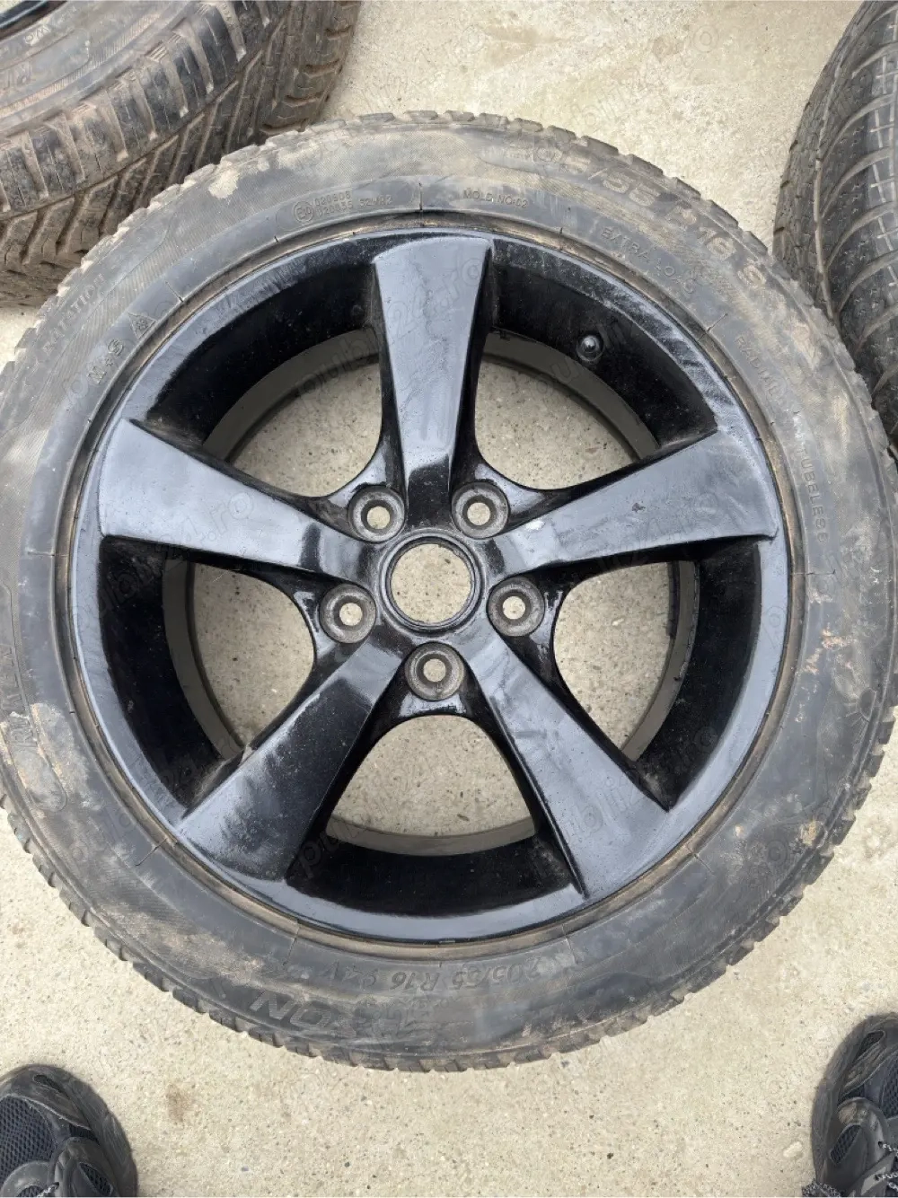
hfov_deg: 56.8
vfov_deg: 71.6
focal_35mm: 24
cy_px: 599
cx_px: 449
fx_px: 830
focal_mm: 6.76
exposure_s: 1/810
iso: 100
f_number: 1.78
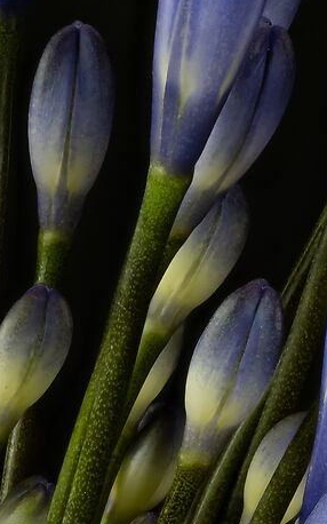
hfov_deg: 2.3
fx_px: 8004
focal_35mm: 561
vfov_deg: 3.7
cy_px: 372
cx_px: 447
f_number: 14
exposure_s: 1/6
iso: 100
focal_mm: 105
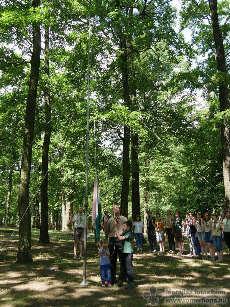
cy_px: 154
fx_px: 337
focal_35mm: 38
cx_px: 115
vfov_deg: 49.0
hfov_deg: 37.7
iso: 200
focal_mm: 19
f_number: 4.5
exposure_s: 1/160
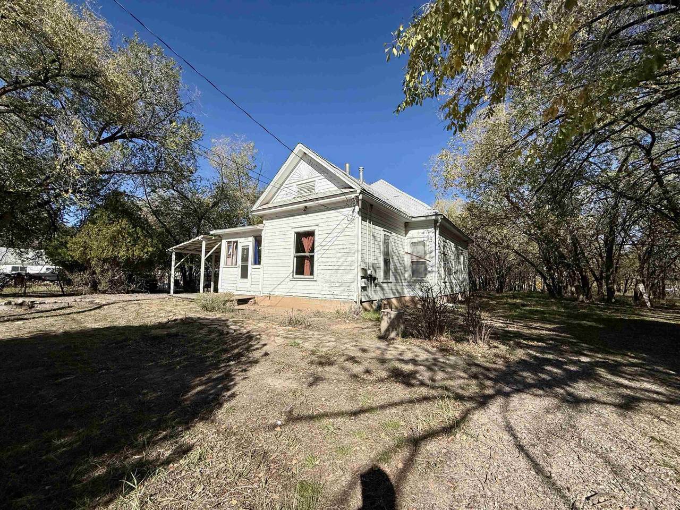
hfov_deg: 102.1
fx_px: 275
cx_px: 340
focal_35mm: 14
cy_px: 255
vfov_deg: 85.7
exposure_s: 1/5618
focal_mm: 2.22
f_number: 2.2
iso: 50
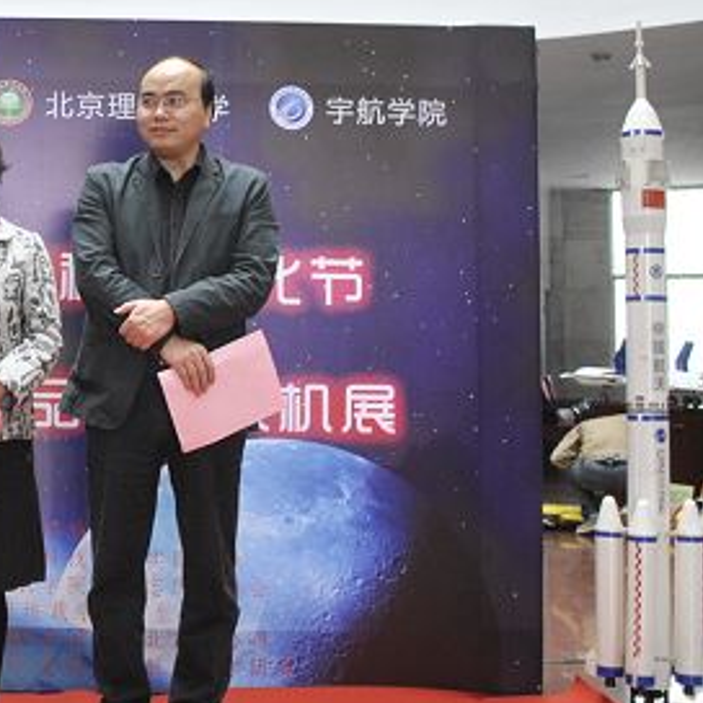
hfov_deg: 28.0
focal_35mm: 54
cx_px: -121
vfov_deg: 31.5
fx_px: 1241
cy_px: 280
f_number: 3.5
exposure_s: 1/30
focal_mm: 18
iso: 400
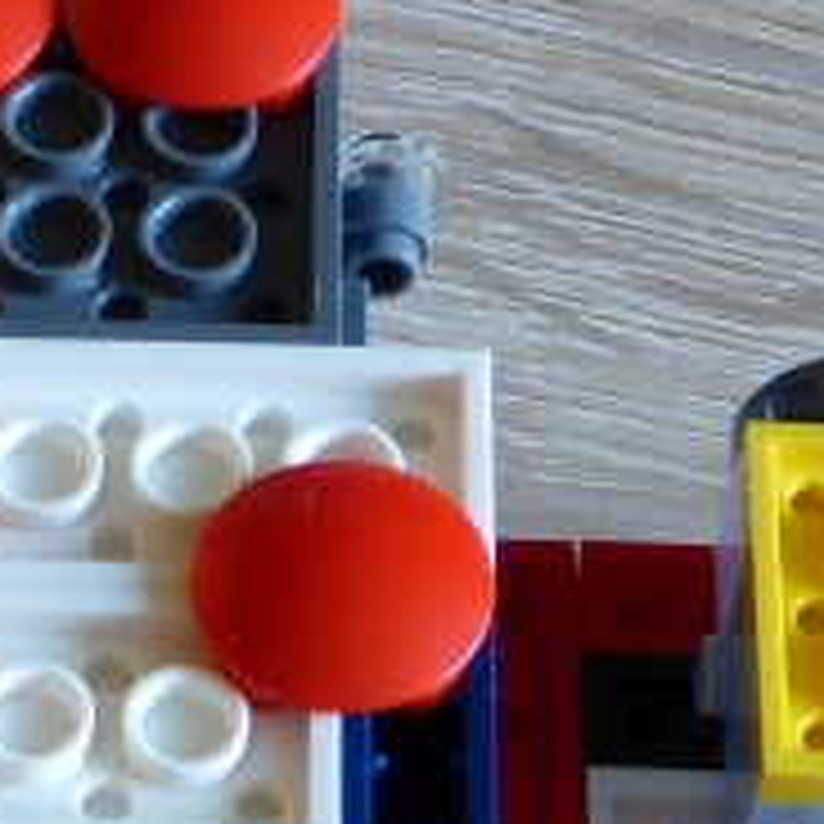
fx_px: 4471
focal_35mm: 166
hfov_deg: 10.4
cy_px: 941
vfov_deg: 10.4
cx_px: -176
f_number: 4.2
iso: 400
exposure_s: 1/40
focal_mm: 7.4
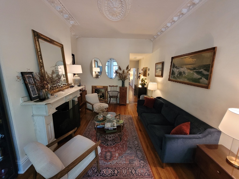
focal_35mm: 13
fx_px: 90
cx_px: 120
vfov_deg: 89.9
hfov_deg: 106.2
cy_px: 90
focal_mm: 1.74
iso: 320
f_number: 2.2
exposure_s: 1/30
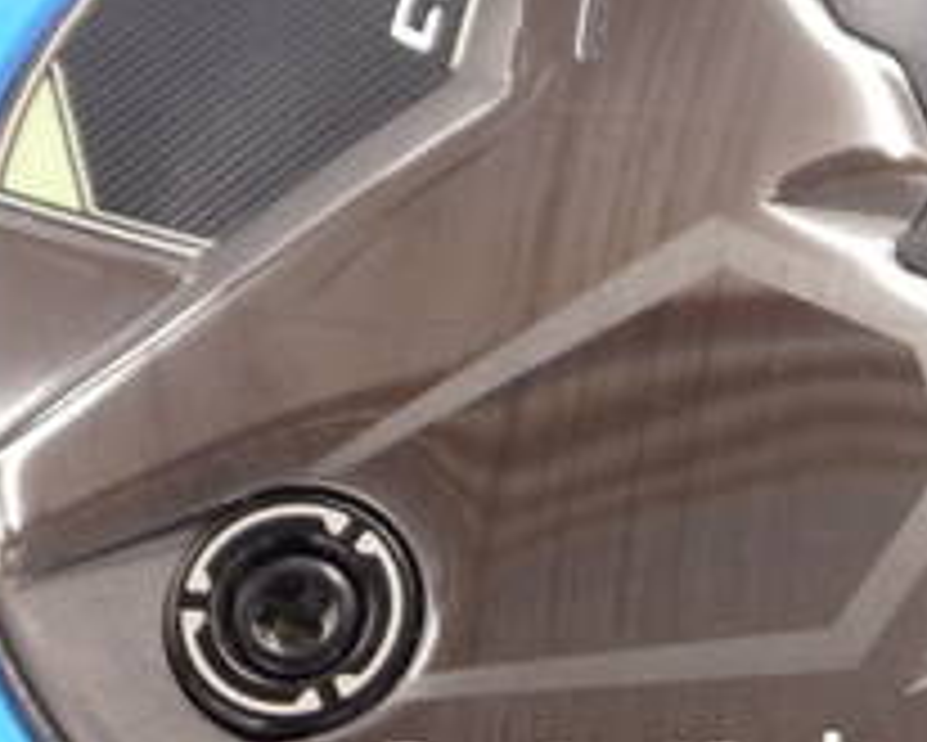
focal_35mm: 255
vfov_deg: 6.1
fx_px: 6999
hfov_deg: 7.6
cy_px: 567
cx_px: 752
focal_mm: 42
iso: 800
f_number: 5.6
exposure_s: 1/60
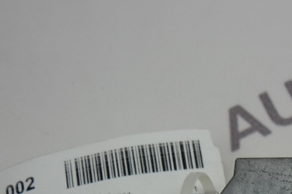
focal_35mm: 153
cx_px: 575
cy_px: 349
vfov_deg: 8.6
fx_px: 1240
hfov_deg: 12.0
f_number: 4
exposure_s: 1/100
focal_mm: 24
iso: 100
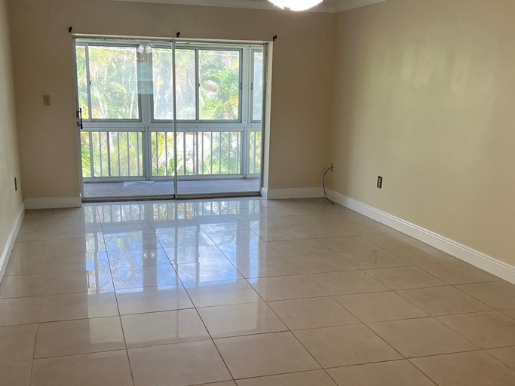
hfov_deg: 47.8
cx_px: 241
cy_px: 217
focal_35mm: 39
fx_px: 580
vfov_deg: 36.8
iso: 64
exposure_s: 1/120
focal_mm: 5.7
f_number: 1.5
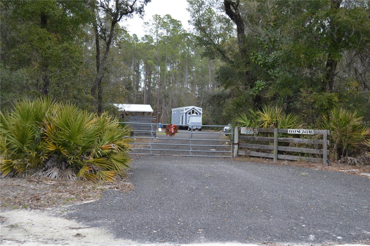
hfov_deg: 41.2
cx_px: 185
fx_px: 493
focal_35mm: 48
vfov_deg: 28.0
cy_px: 123
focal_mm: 32
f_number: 5.6
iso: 100
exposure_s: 1/125
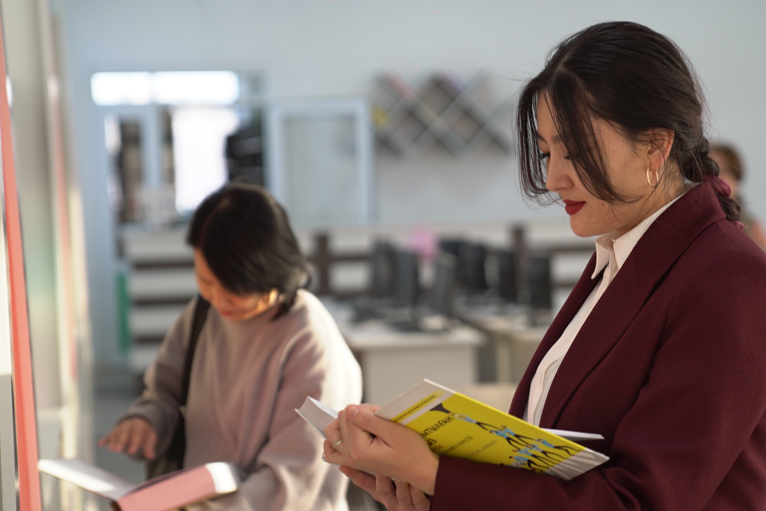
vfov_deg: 14.1
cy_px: 311
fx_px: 2064
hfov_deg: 21.0
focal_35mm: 97
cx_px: 466
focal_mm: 70
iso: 250
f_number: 2.8
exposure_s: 1/160
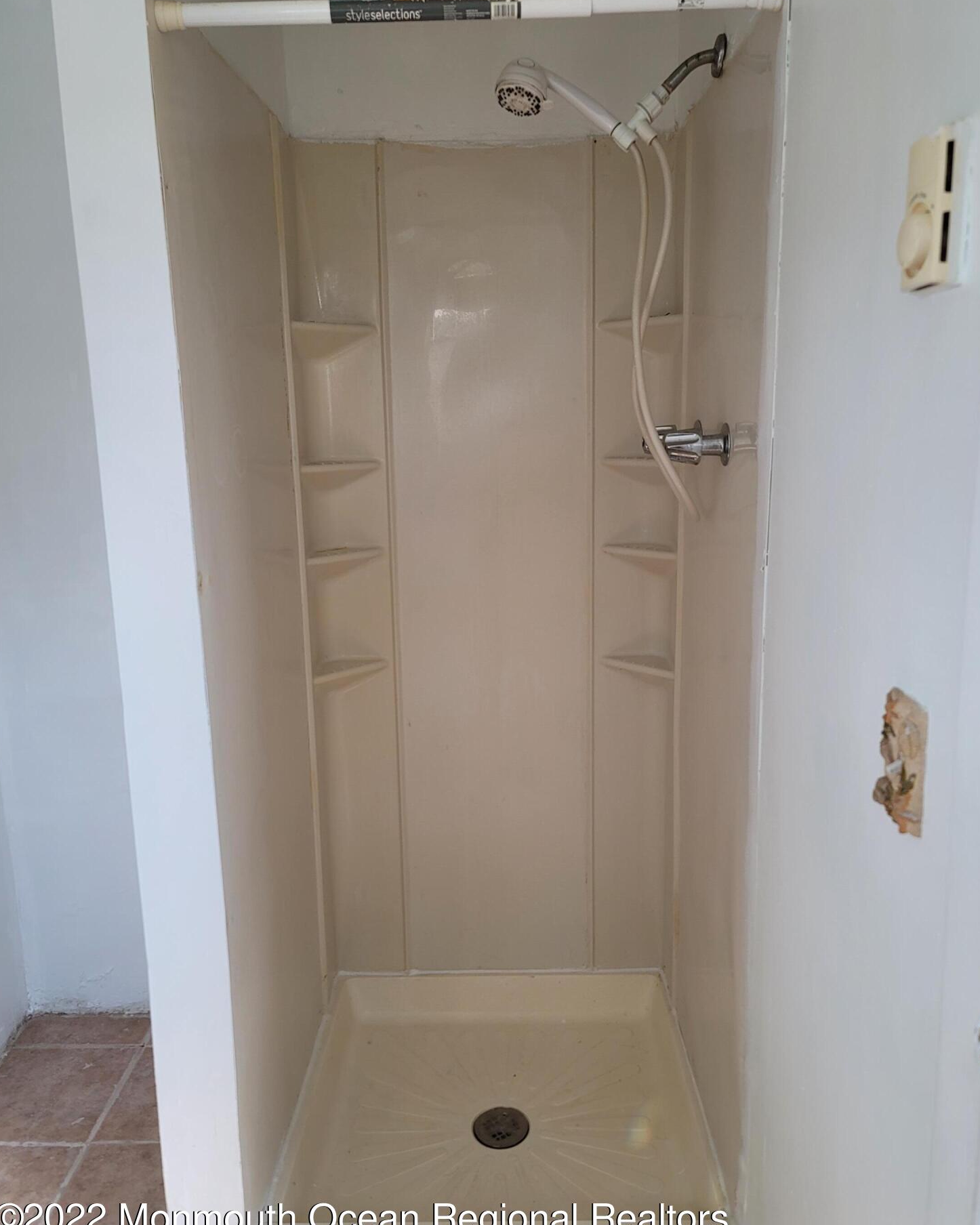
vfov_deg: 64.1
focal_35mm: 27
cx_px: 499
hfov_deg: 53.2
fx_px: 979
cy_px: 602
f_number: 1.8
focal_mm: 7
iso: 80
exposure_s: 1/120
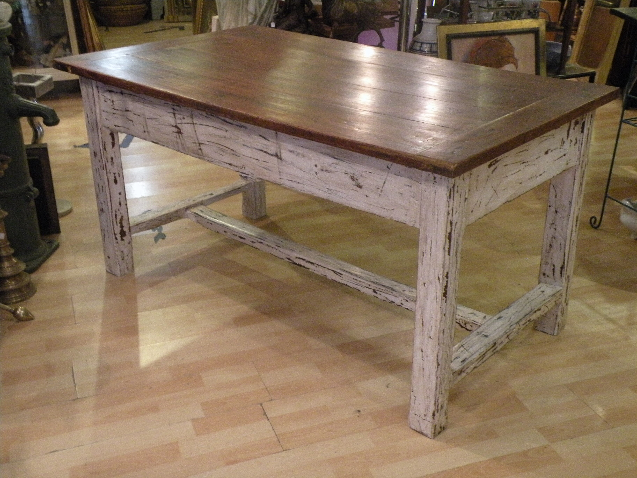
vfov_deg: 34.3
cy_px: 239
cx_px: 318
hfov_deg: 44.8
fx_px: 773
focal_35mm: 42
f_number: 3.2
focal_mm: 7.4
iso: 400
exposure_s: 1/13.2
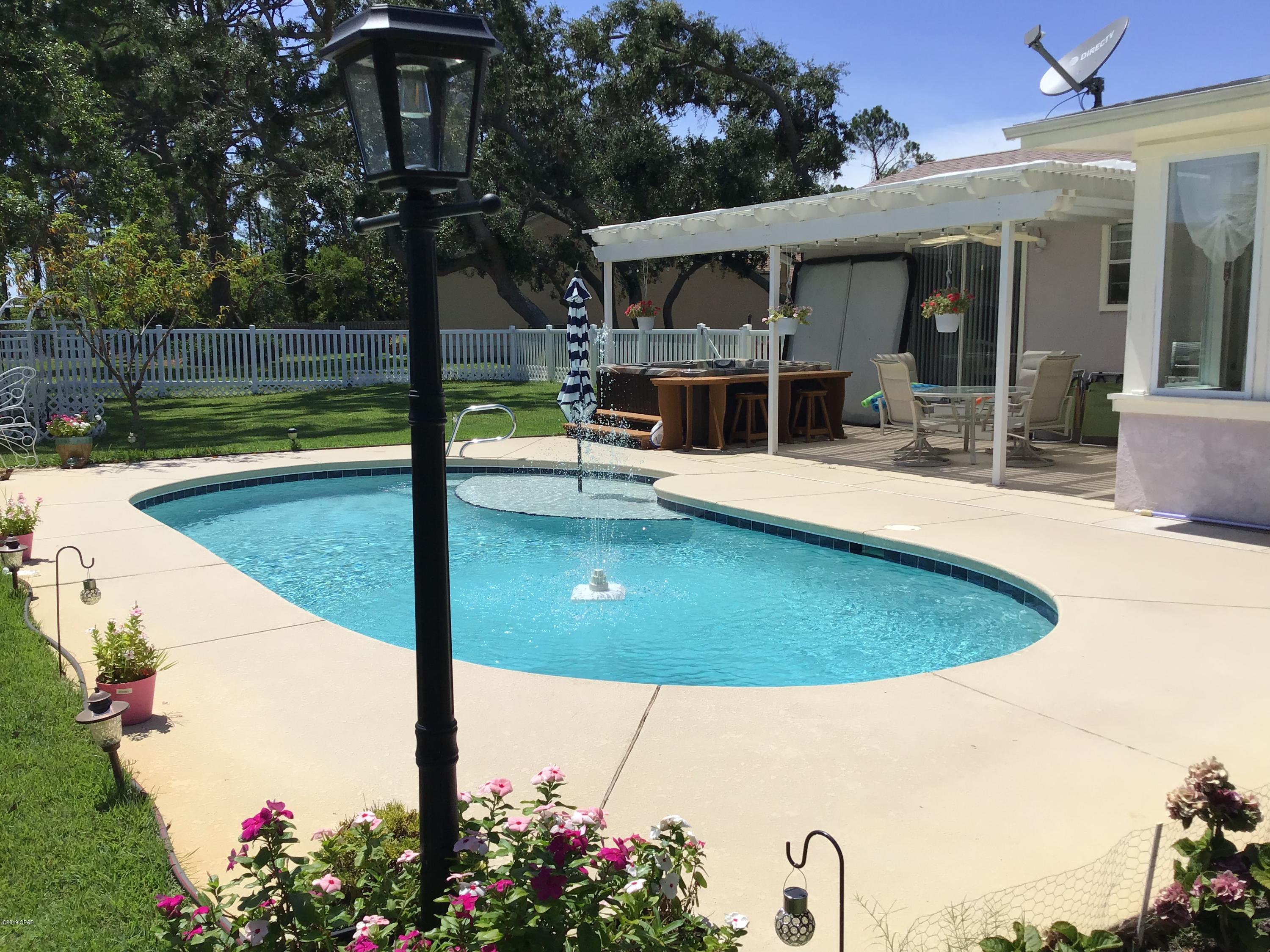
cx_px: 635
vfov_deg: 45.4
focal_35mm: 31
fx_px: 1137
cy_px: 476
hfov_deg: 58.4
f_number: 2.4
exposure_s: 1/2203
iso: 25
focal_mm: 3.3
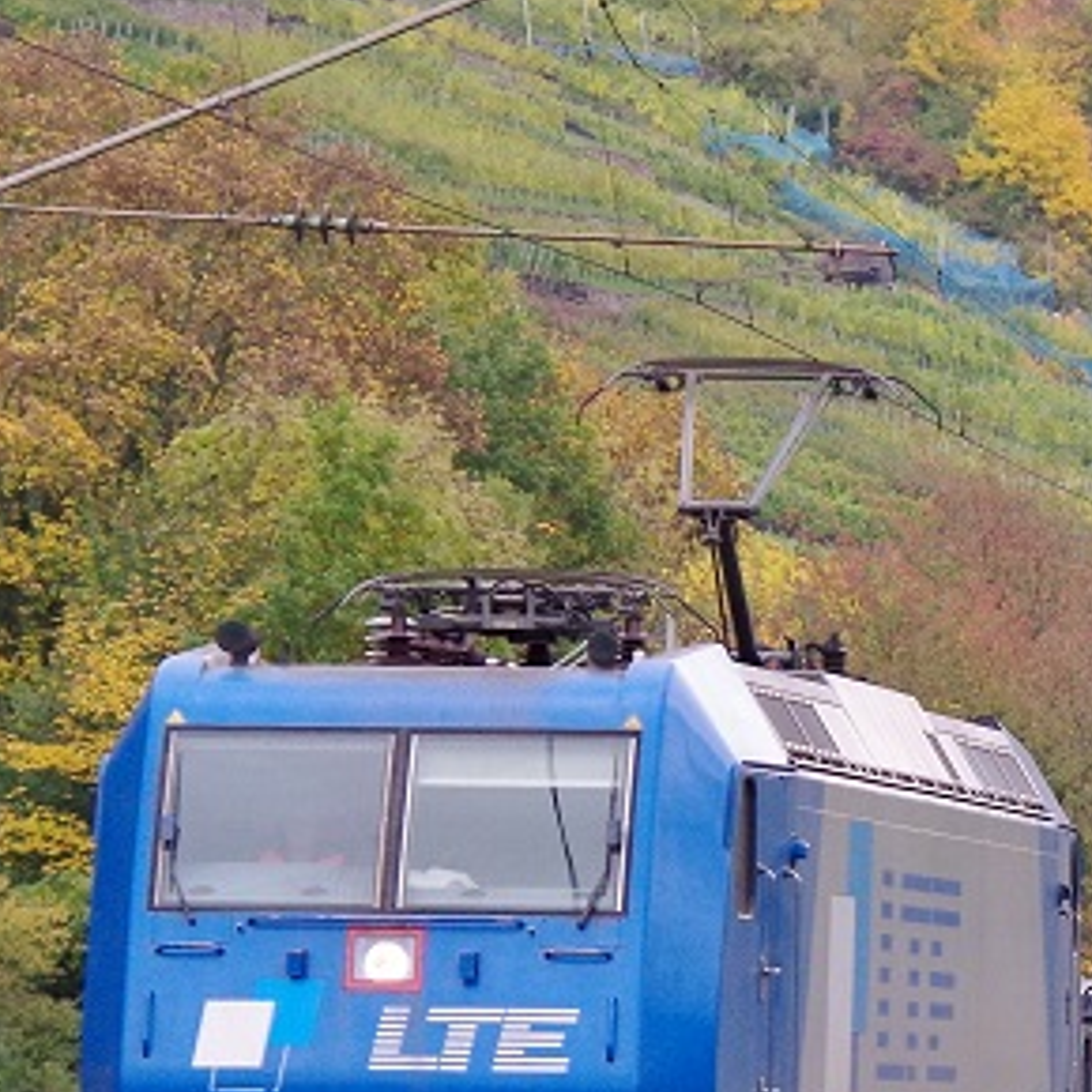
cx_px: 1130
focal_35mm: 351
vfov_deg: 5.0
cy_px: 651
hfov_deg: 5.0
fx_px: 12527
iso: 800
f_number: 5.6
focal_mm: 77.5
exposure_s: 1/500
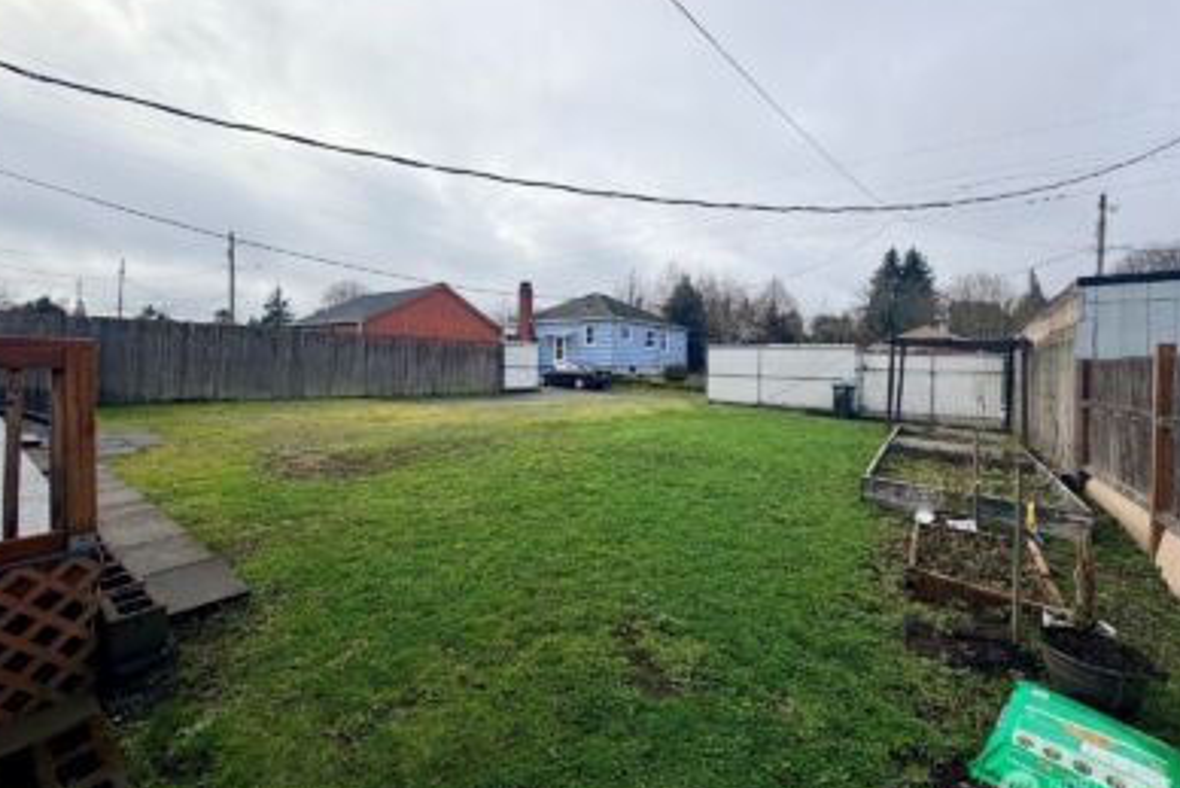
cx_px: 587
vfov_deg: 77.3
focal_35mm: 15
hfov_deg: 100.4
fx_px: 492
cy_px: 365
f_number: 2.2
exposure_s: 1/1017
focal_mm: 2.22
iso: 20
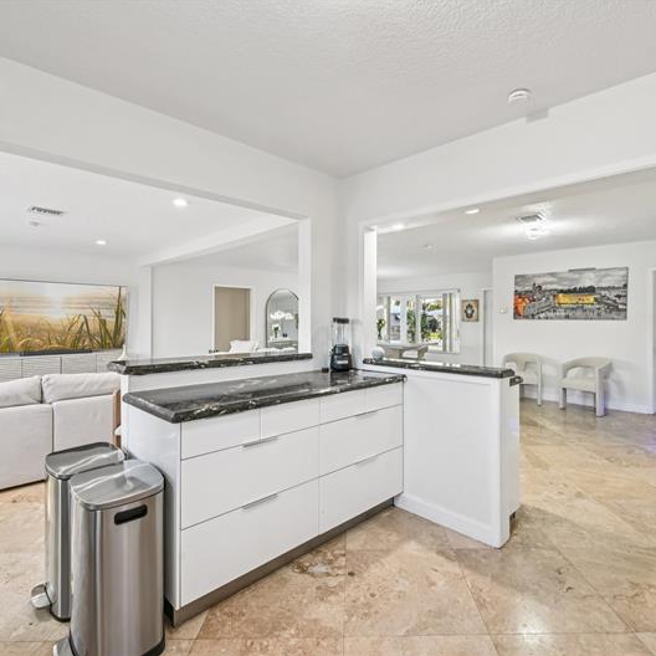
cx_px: 358
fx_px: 386
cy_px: 327
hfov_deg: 80.5
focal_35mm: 18
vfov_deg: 80.7
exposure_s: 1/30
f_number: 8
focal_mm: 14
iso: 800
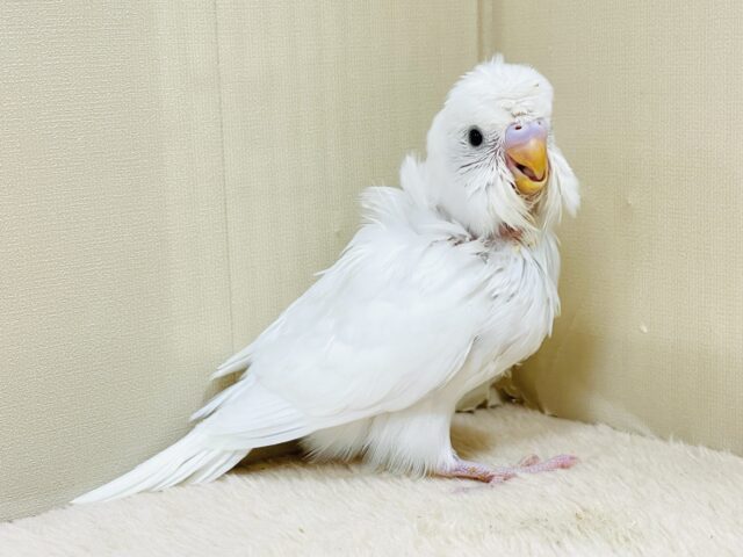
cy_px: 278
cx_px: 372
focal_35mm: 52
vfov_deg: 28.0
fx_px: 1116
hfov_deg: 36.8
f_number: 2
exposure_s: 1/99
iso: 125
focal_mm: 6
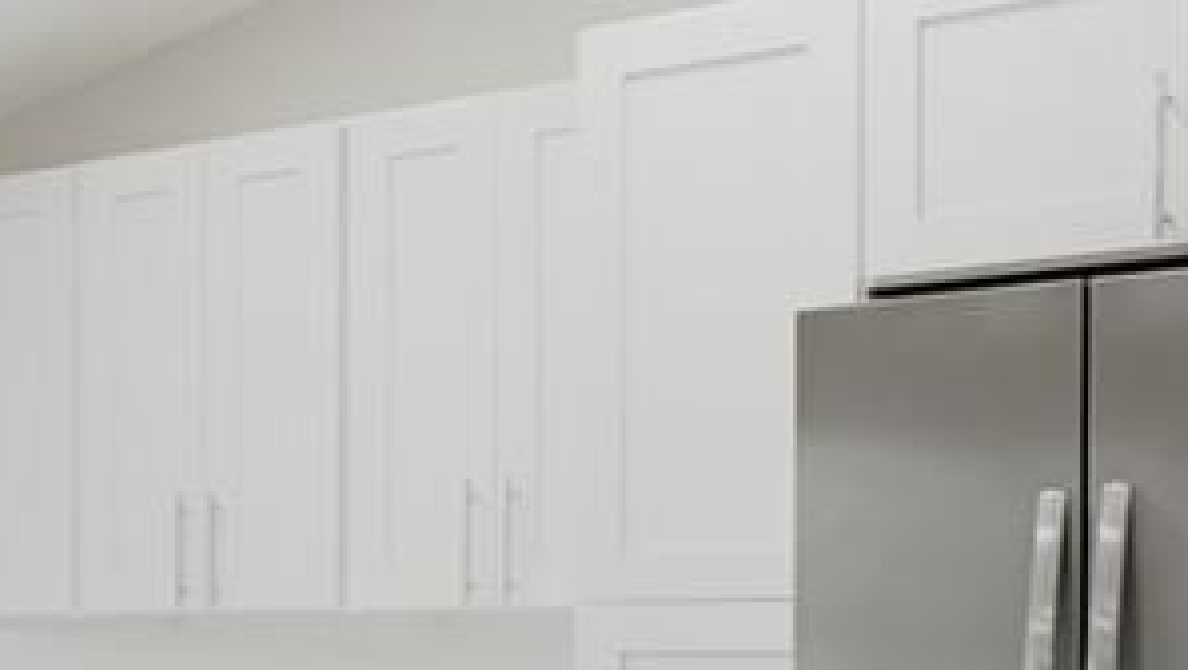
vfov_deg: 15.0
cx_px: -235
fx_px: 2490
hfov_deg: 24.4
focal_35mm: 79
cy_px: 718
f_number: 9
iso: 320
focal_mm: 22
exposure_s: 1/8000
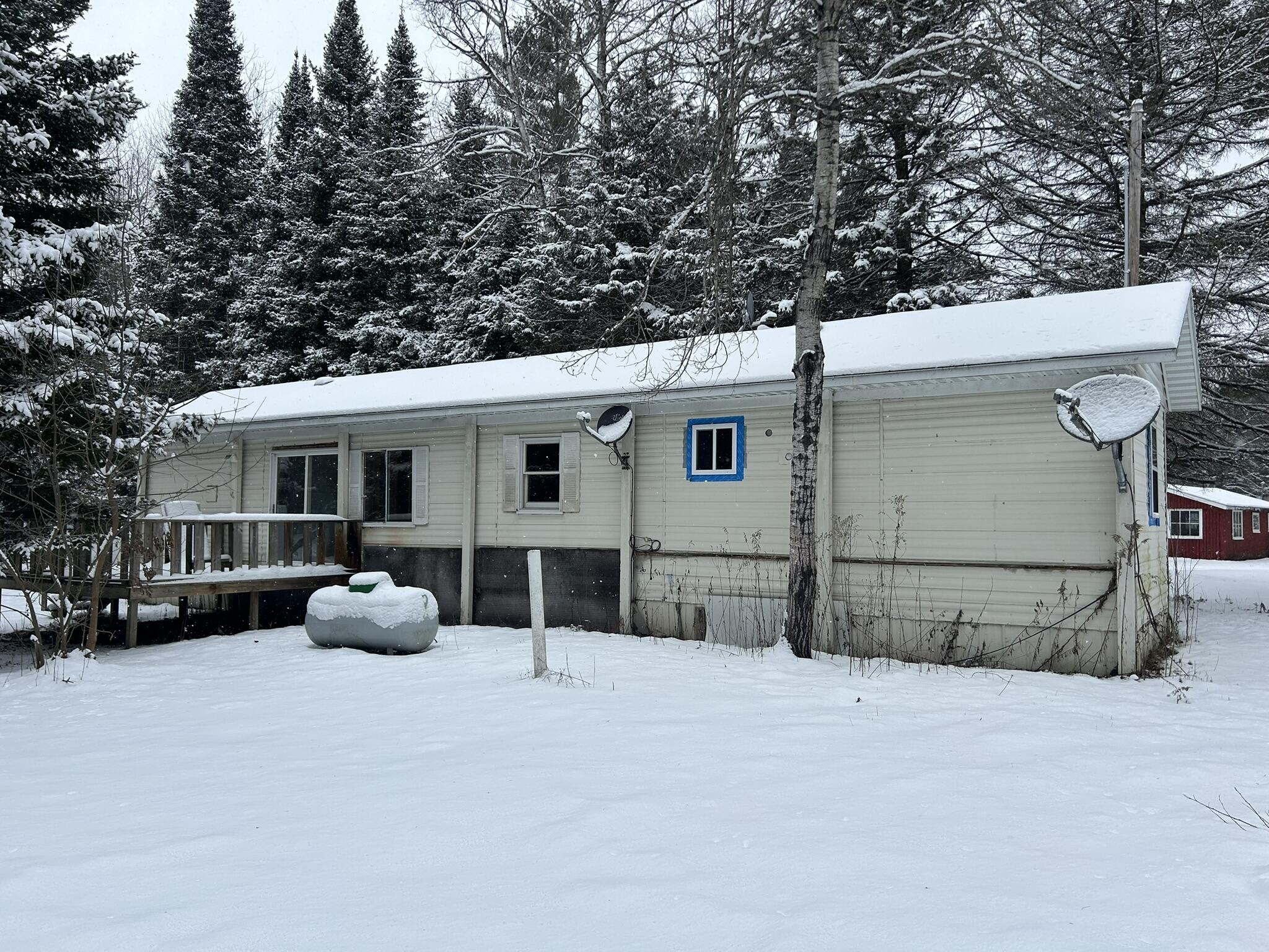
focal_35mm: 26
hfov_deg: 67.3
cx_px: 634
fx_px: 953
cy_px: 476
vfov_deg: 53.1
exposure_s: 1/1019
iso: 50
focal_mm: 5.7
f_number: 1.5
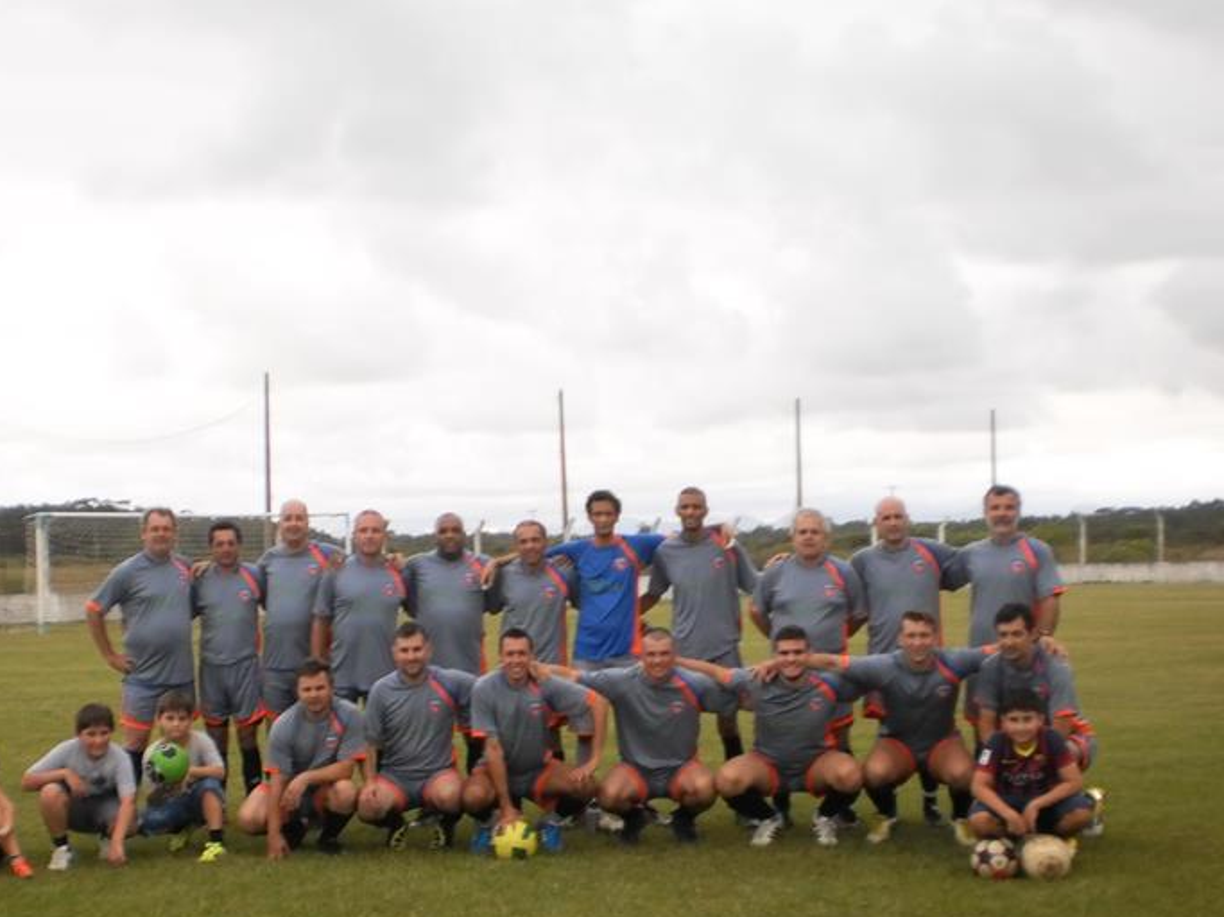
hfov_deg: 35.5
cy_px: 596
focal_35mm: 54
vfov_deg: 26.9
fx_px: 1909
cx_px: 538
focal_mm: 6.3
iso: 100
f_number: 3.1
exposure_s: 1/200
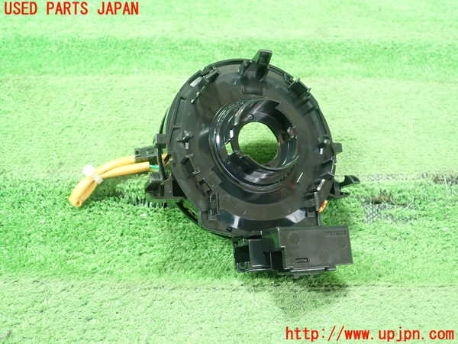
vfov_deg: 46.8
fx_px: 397
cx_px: 229
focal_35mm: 30
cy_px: 172
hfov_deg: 60.0
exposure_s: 1/100
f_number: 2.3
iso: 800
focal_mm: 5.5
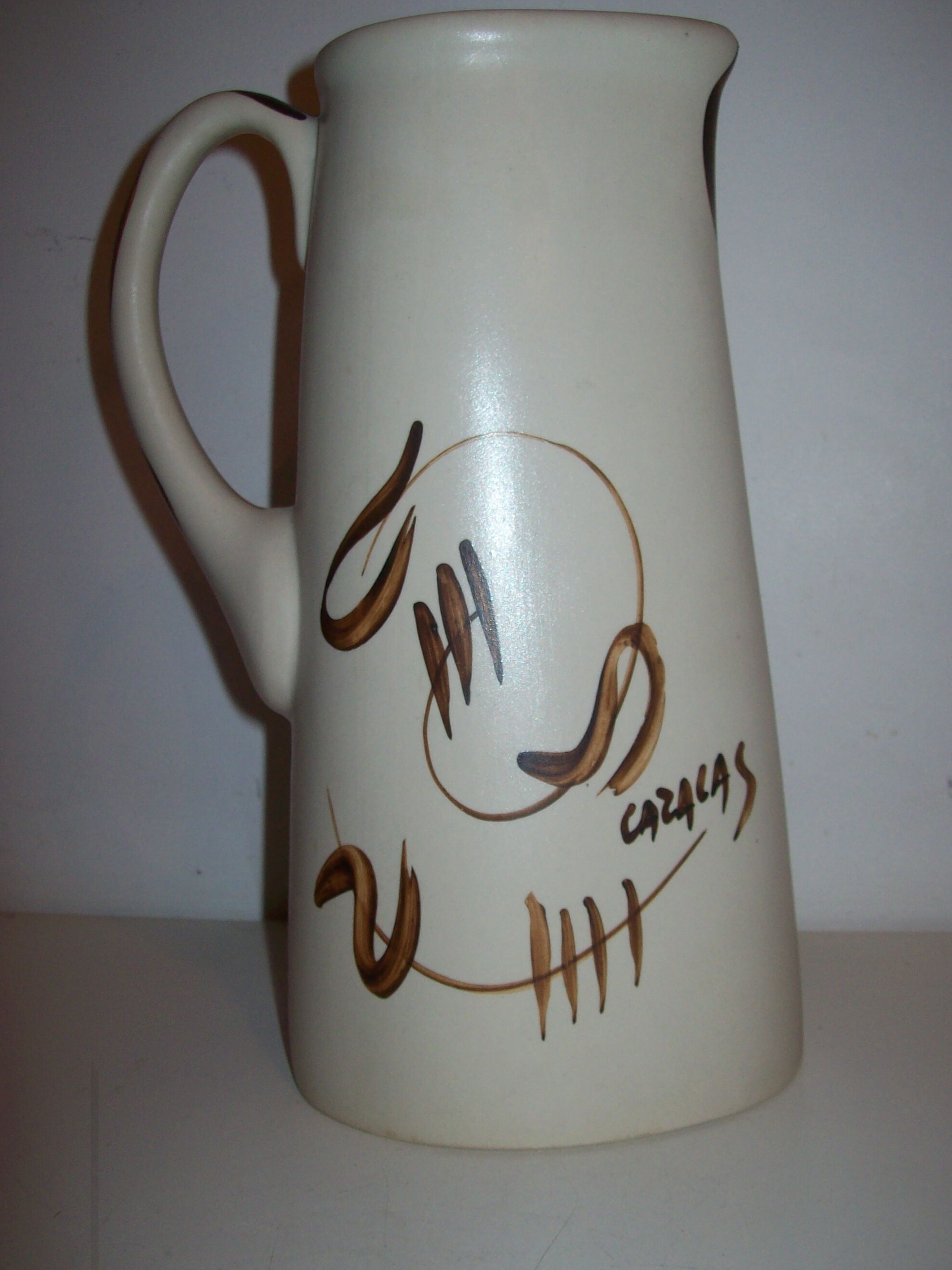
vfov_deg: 47.9
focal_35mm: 39
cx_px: 480
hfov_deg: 36.8
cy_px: 629
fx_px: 1431
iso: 80
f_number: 2.7
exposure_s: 1/64
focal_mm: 6
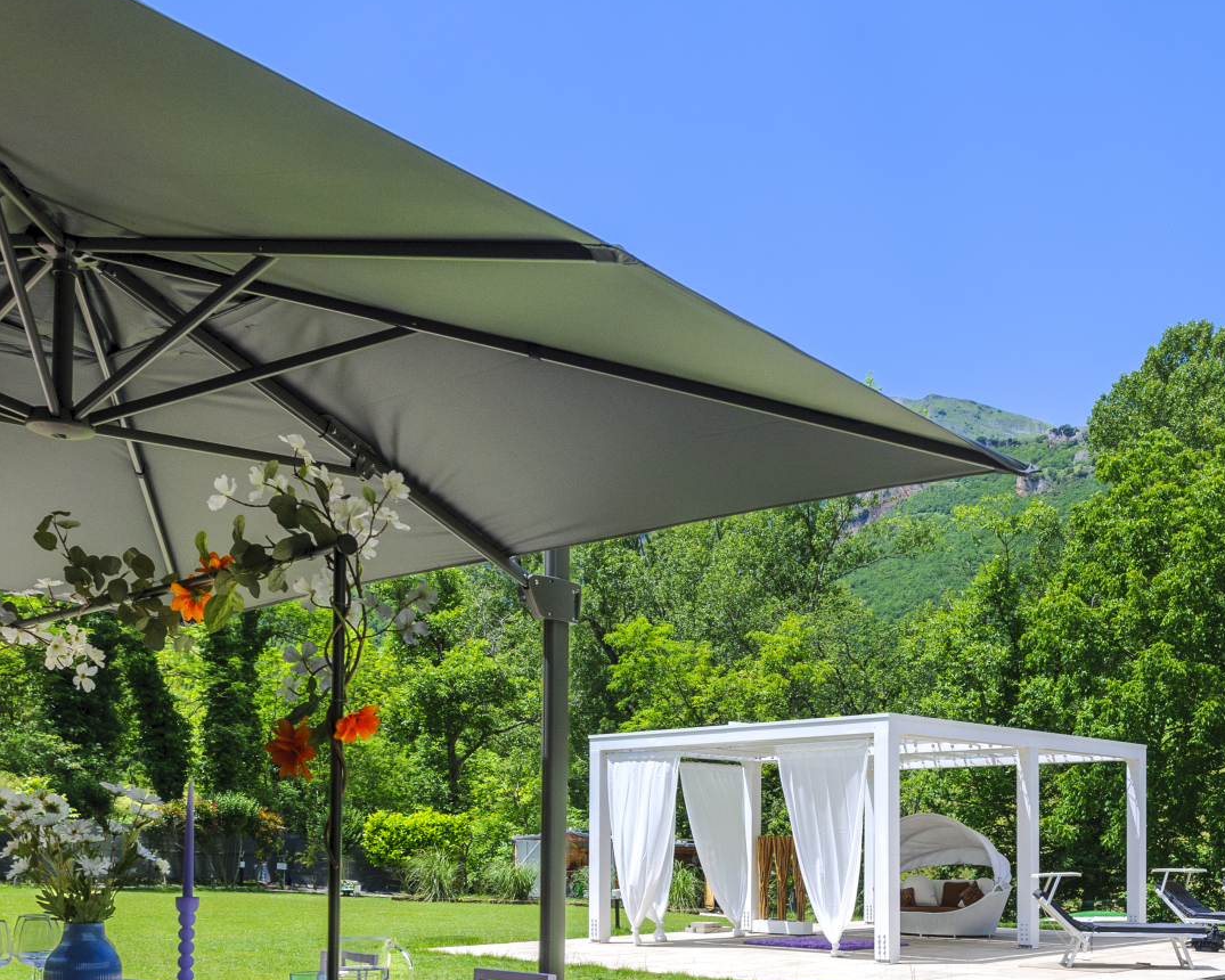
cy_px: 831
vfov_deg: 37.3
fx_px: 1378
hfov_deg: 46.8
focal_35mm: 38
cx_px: 856
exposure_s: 1/400
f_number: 5.6
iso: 100
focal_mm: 17
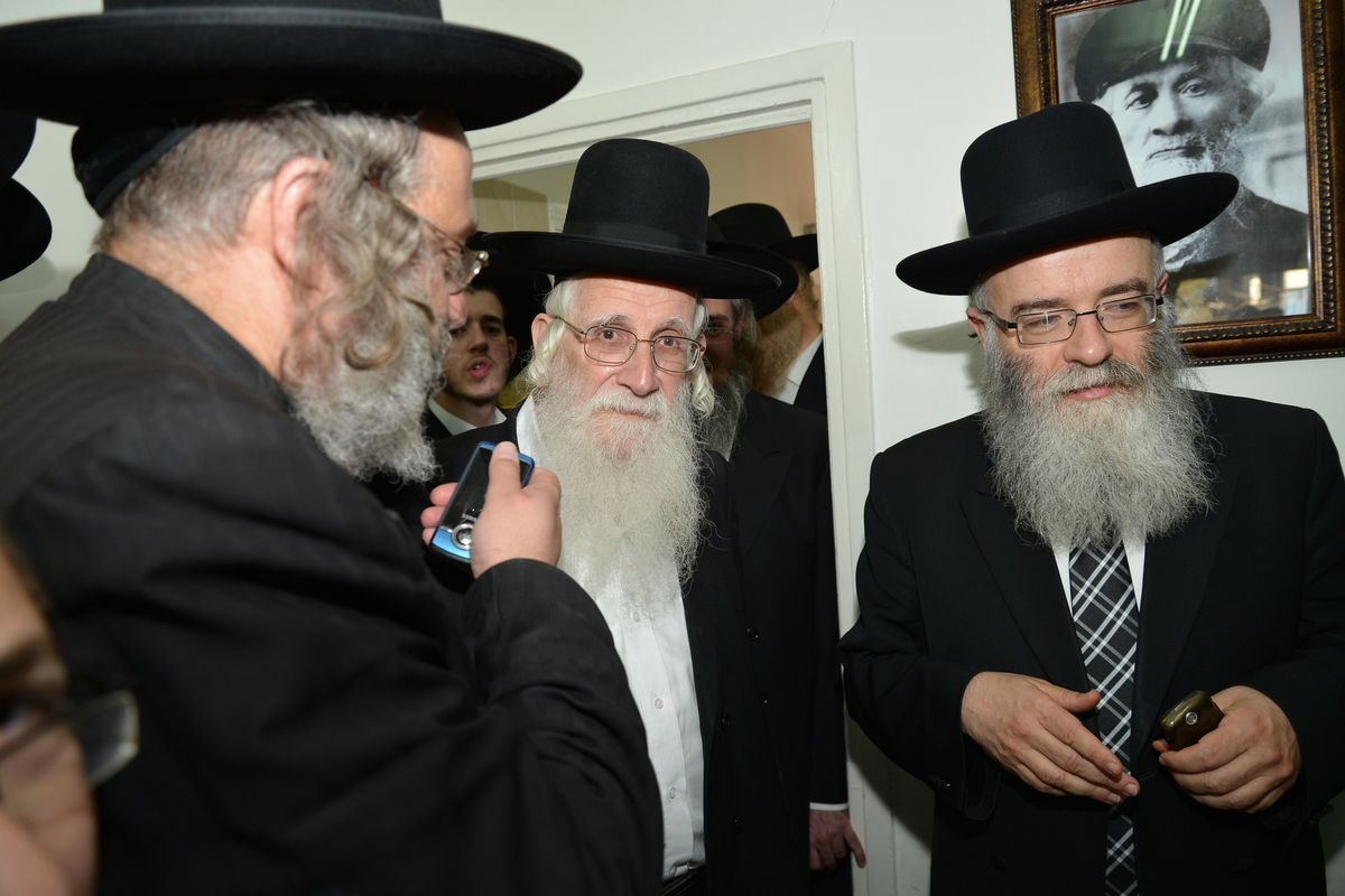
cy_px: 448
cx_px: 672
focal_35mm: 24
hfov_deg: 73.7
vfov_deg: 53.1
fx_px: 897
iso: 500
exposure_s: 1/125
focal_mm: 24
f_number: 5
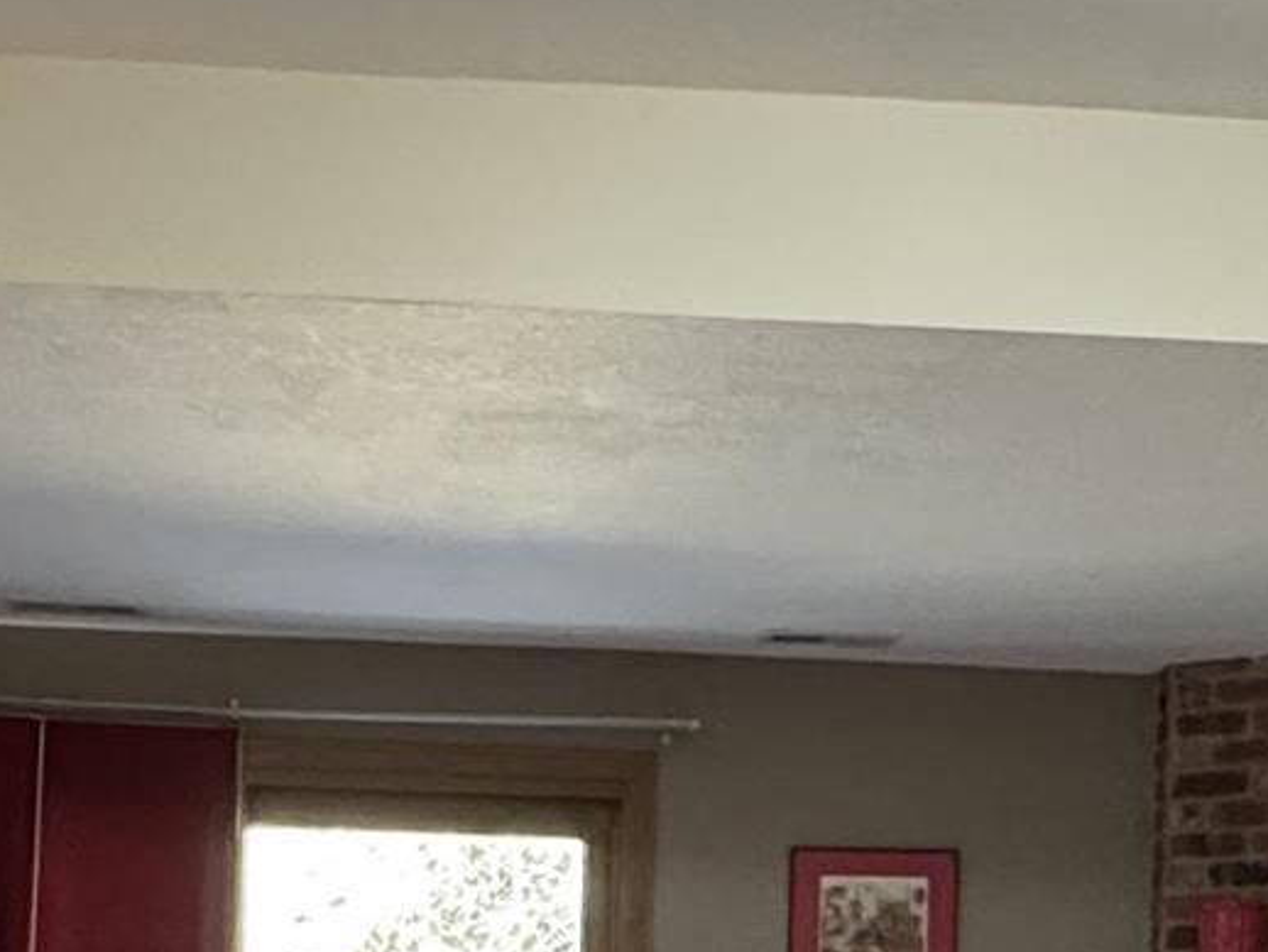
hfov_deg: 23.5
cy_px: 1275
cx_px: 575
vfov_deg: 16.7
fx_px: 3042
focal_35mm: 83
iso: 400
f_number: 2.2
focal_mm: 2.22
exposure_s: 1/60
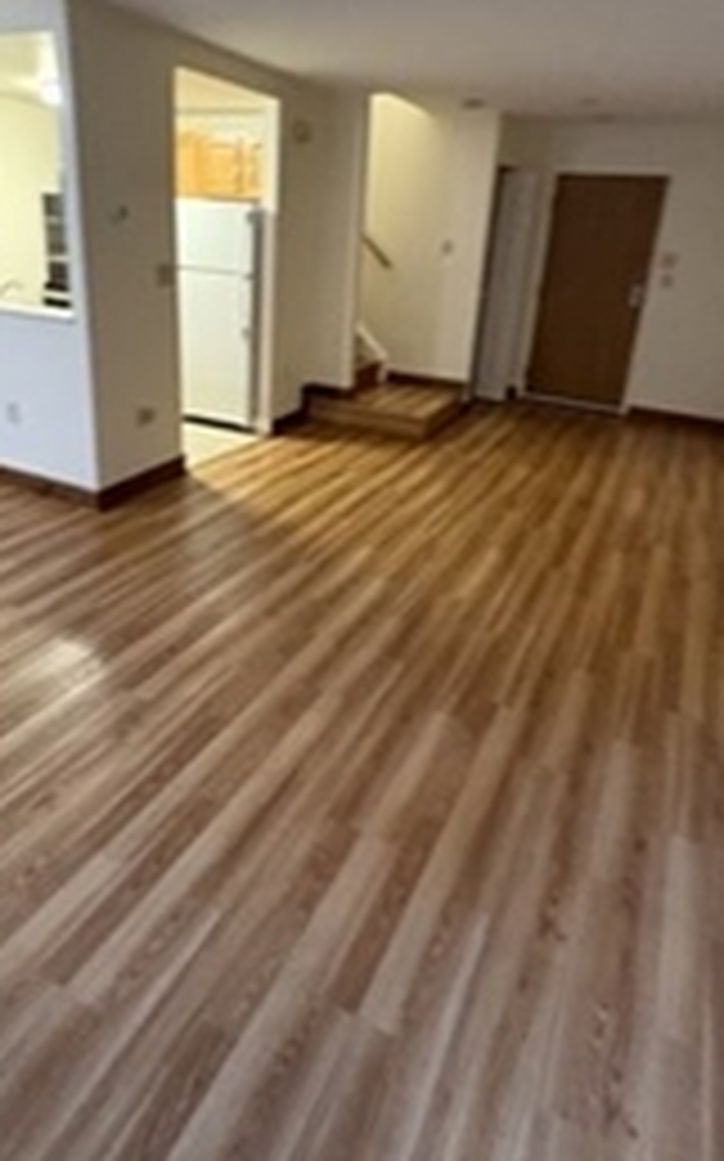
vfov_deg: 76.7
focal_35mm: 23
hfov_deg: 52.9
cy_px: 497
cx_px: 333
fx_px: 727
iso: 800
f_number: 2.2
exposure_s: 1/60
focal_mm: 2.22
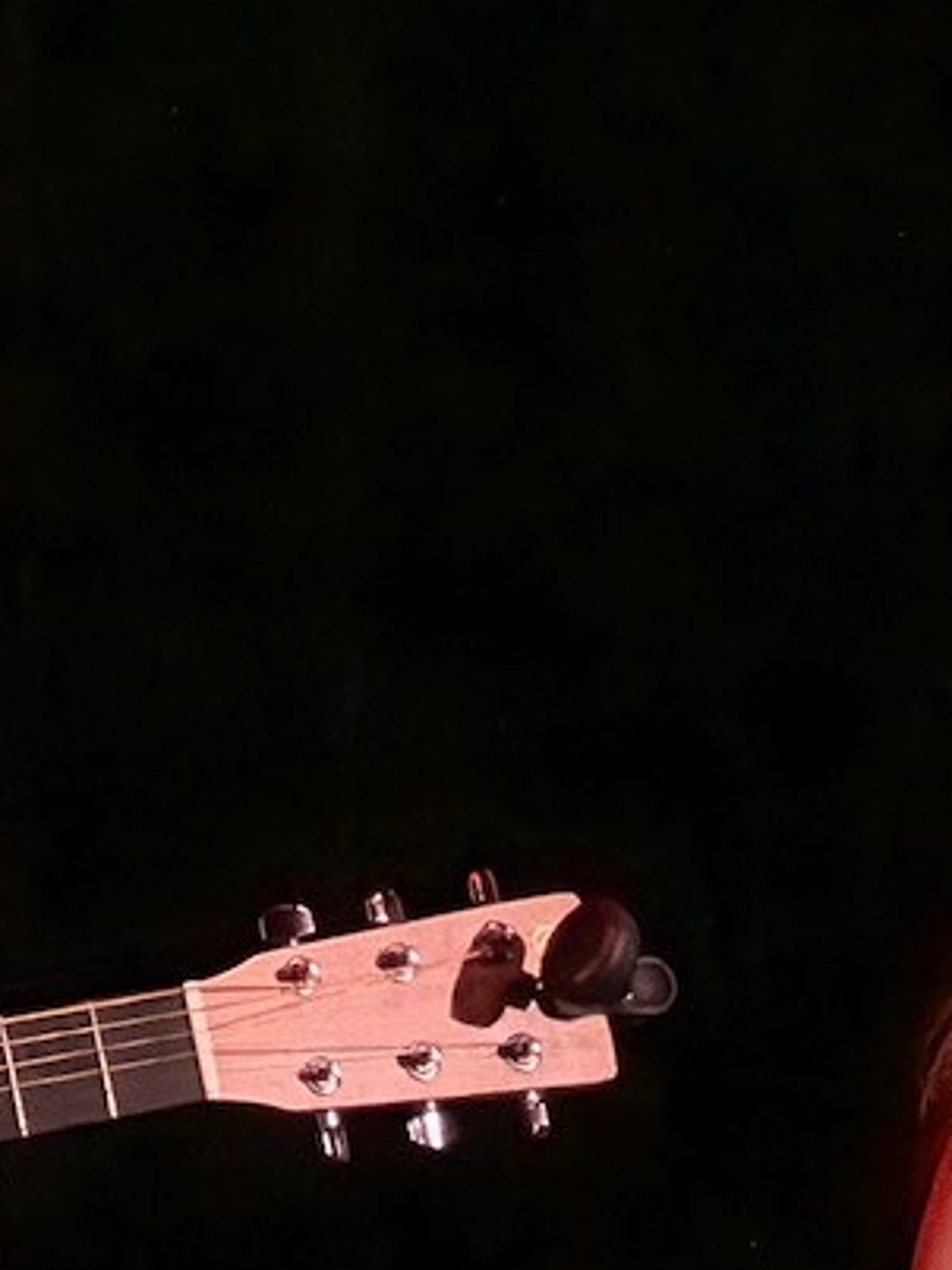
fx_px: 23334
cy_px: 1116
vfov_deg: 3.1
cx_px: 1504
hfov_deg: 2.3
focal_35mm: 636
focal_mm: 16.89
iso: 400
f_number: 2.8
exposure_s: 1/60
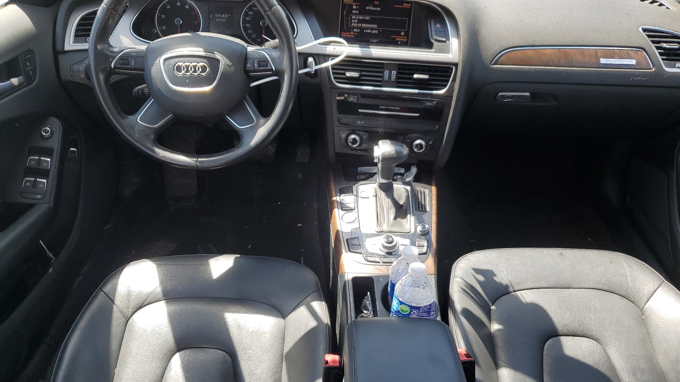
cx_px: 347
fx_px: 523
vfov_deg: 40.1
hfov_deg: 66.1
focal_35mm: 29
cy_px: 219
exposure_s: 1/417
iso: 50
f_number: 1.5
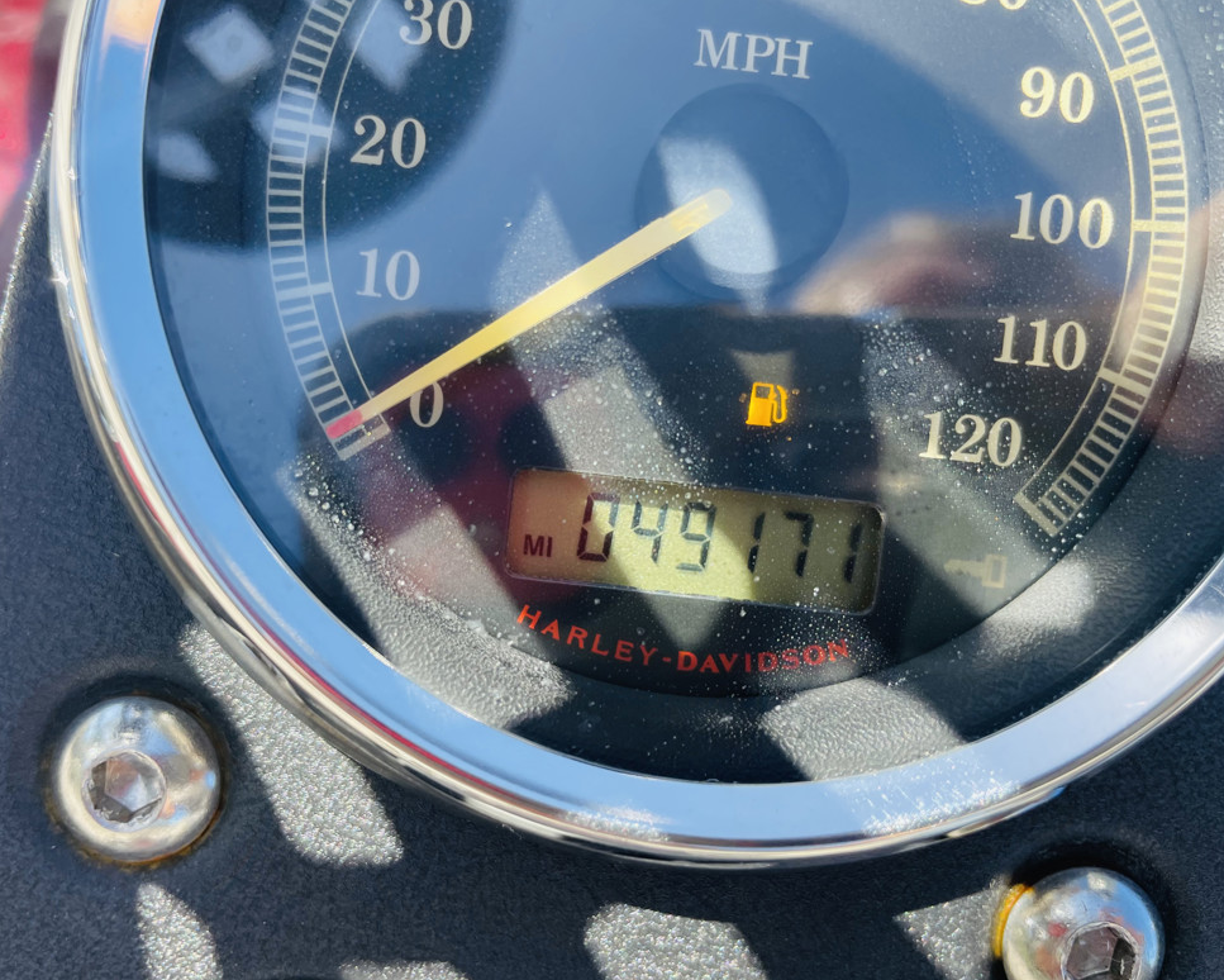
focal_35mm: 28
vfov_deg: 51.5
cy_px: 485
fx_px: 1015
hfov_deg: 62.1
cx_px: 554
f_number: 1.6
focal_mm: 4.2
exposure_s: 1/530
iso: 32
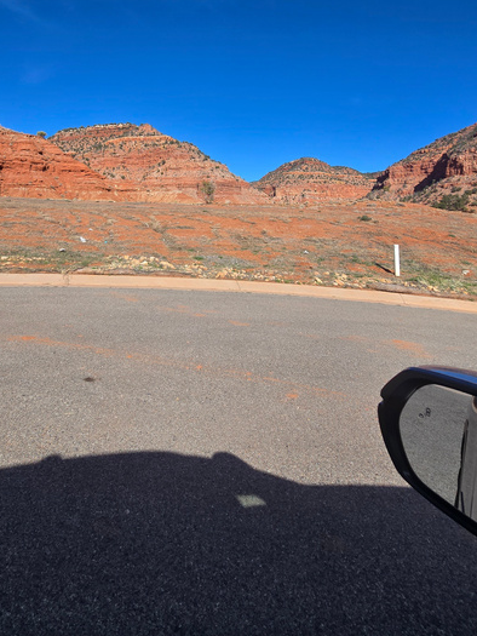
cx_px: 206
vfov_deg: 80.6
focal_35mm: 19
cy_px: 191
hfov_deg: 68.4
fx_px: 349
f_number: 2.2
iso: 50
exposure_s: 1/2517
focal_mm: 2.2
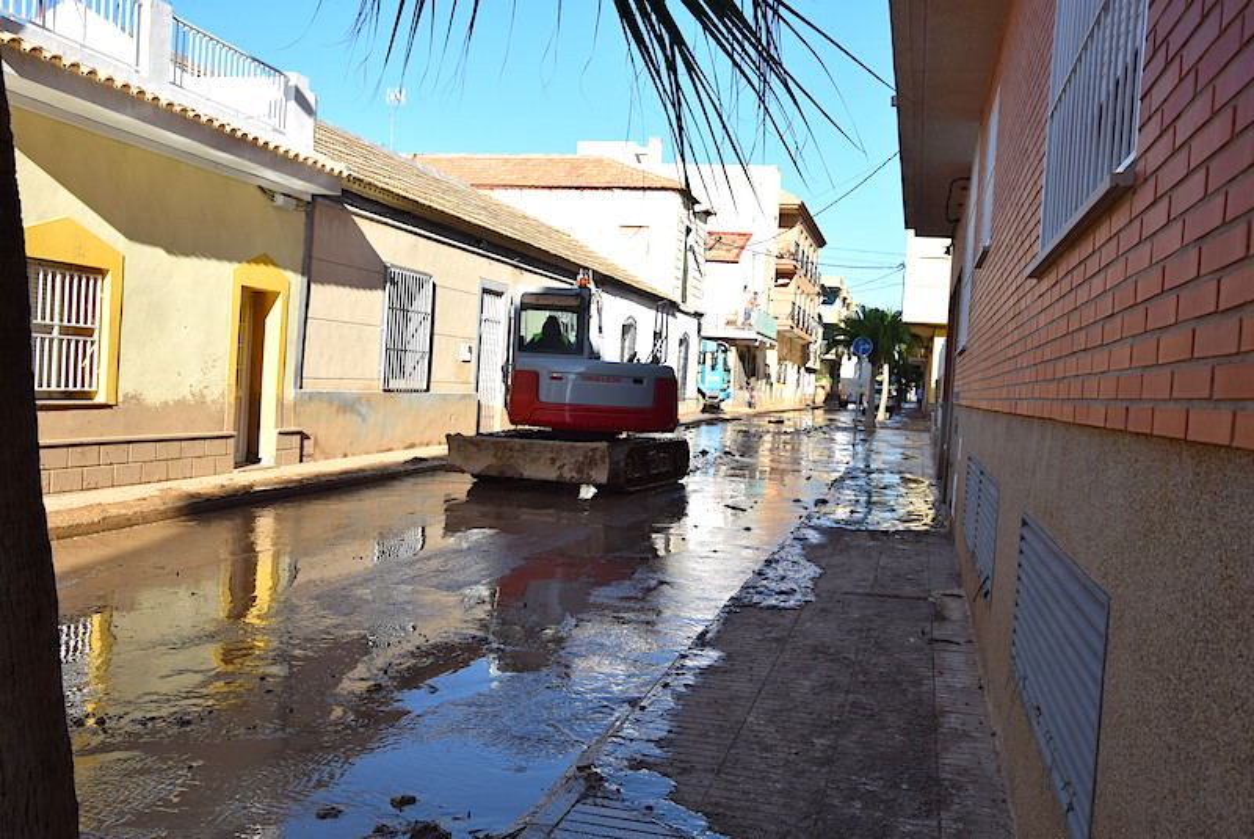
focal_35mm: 33
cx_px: 627
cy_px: 420
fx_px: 1151
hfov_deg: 57.2
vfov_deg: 40.0
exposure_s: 1/320
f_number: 9
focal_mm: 22
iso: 200
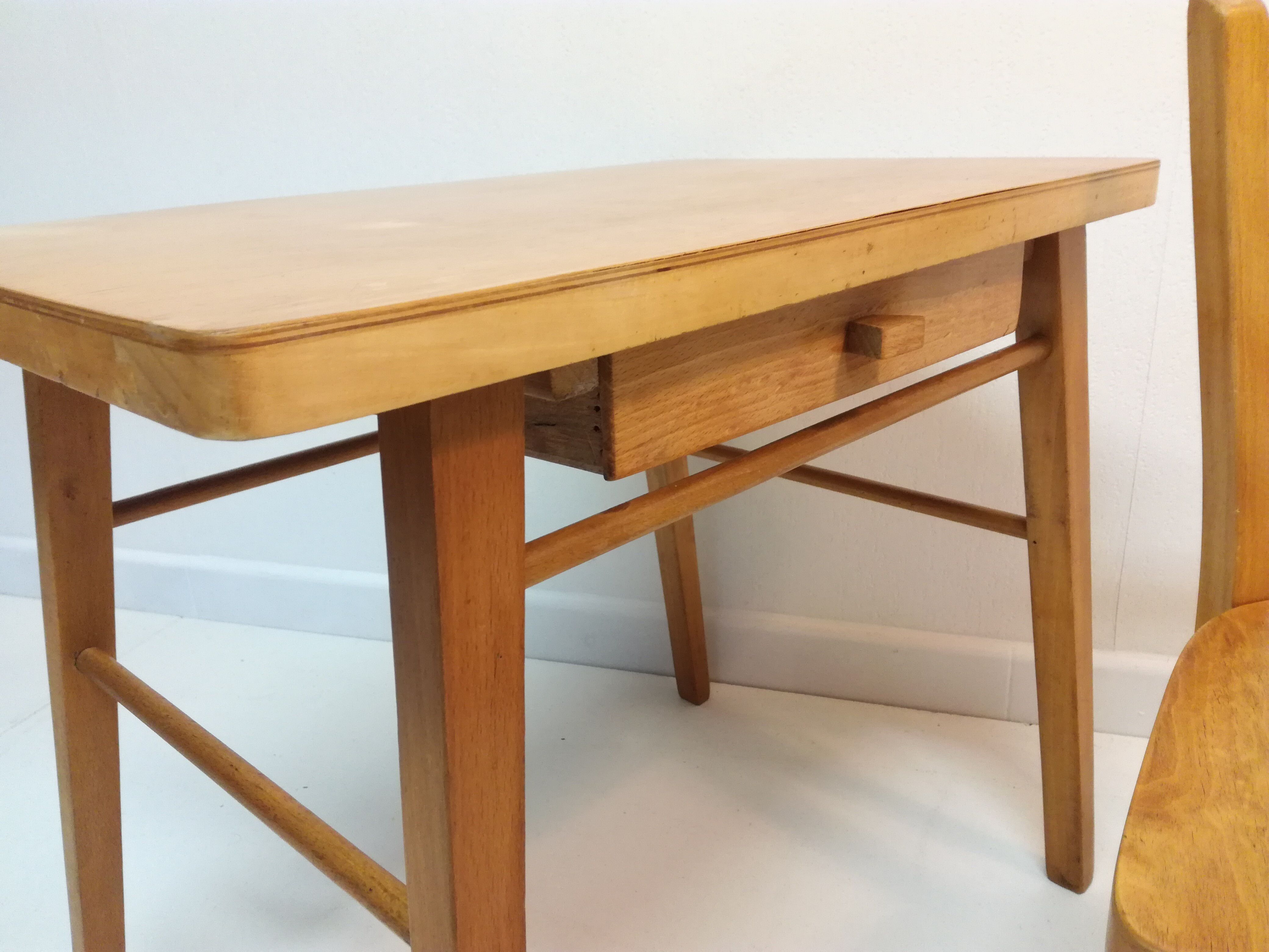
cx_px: 634
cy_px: 476
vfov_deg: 51.4
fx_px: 990
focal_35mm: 27
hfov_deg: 65.3
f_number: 2
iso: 200
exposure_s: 1/30
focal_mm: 3.79
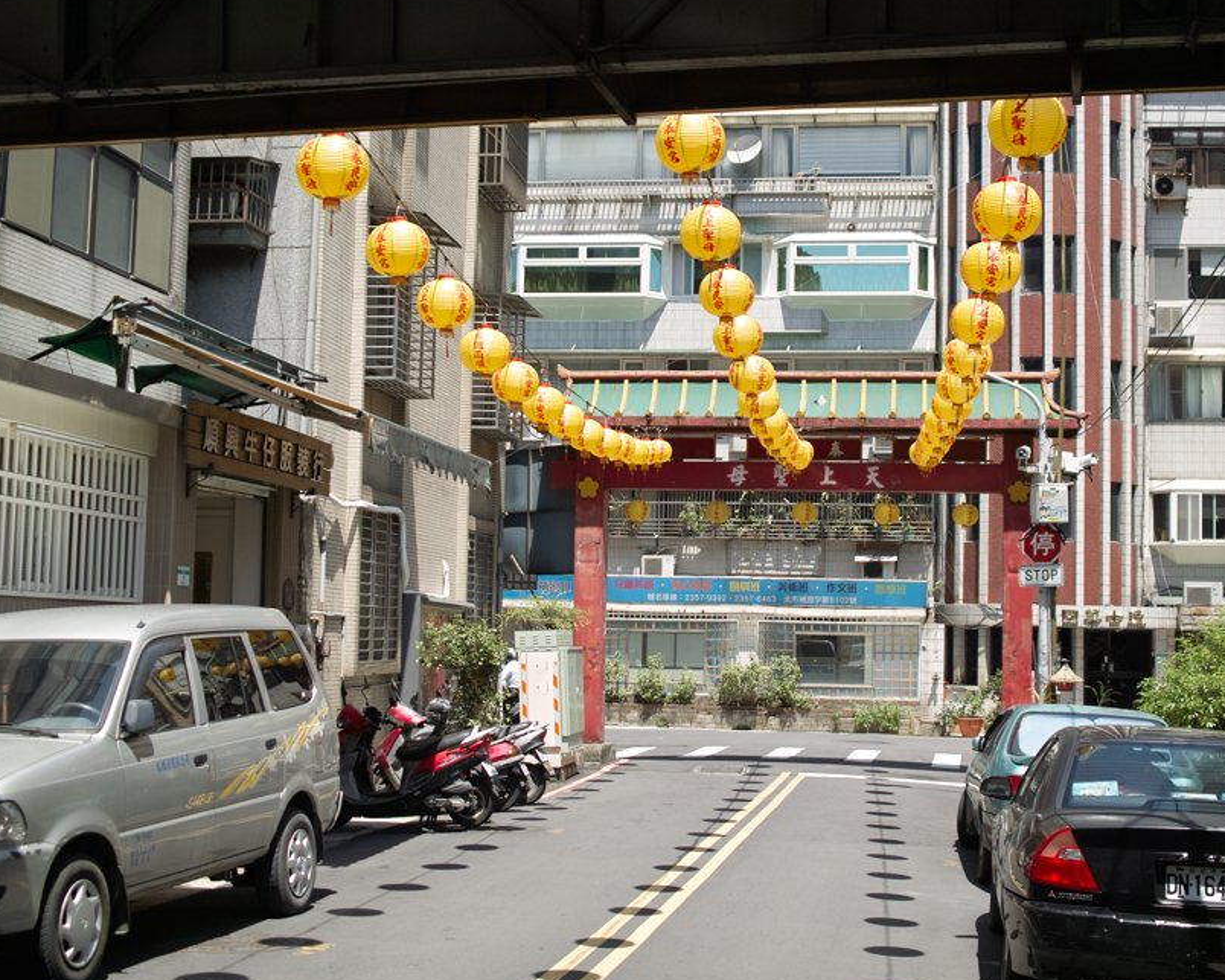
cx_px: 699
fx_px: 1776
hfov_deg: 38.0
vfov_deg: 30.8
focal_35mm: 49
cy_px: 497
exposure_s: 1/1000
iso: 100
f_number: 2.8
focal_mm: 24.2
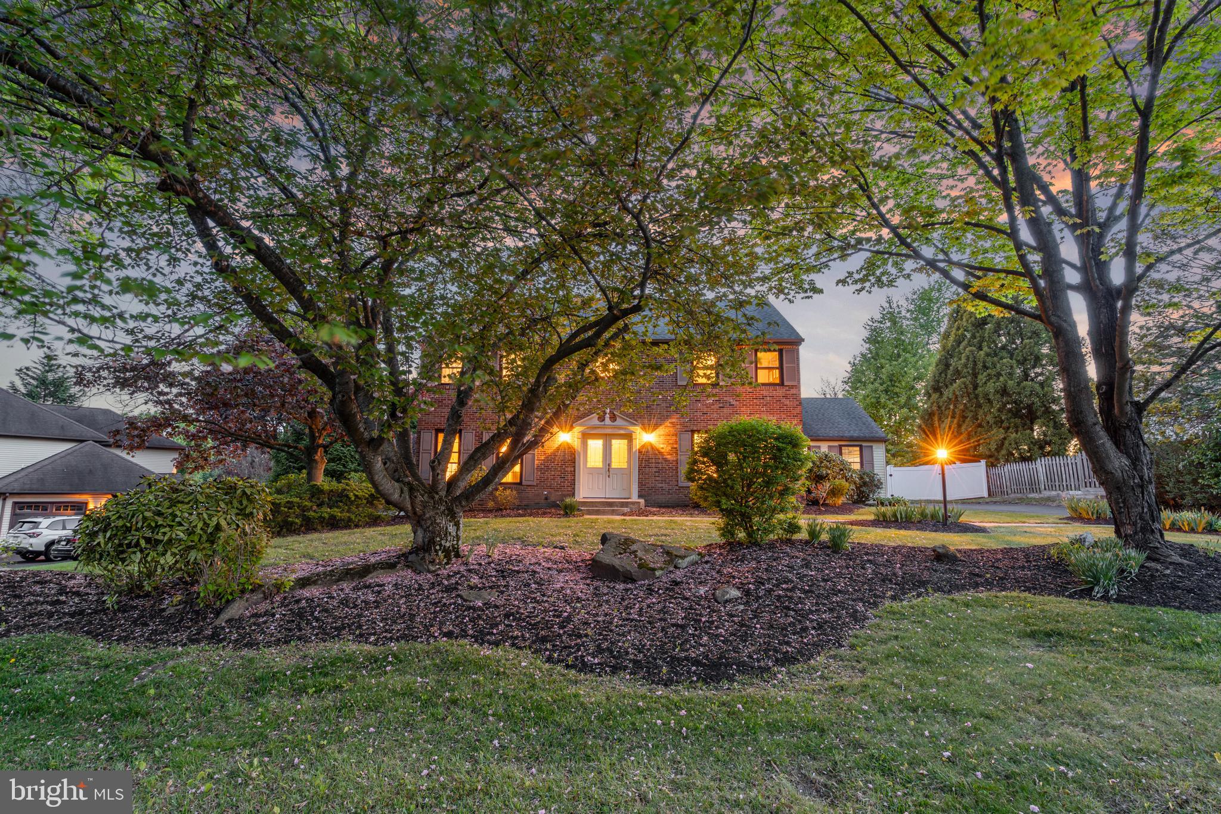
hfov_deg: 96.7
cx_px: 610
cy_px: 407
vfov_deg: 73.7
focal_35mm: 16
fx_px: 543
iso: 250
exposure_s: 30
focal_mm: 16
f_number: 9
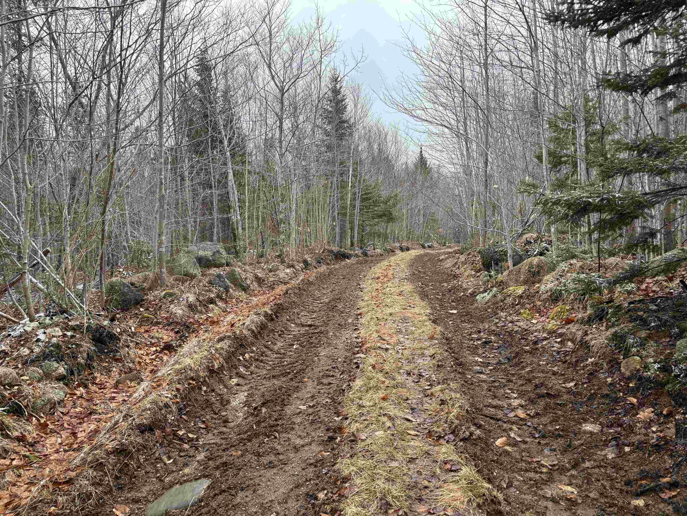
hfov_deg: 67.3
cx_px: 344
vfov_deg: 53.1
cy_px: 258
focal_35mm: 26
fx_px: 516
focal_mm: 5.96
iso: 50
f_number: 1.6
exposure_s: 1/1080
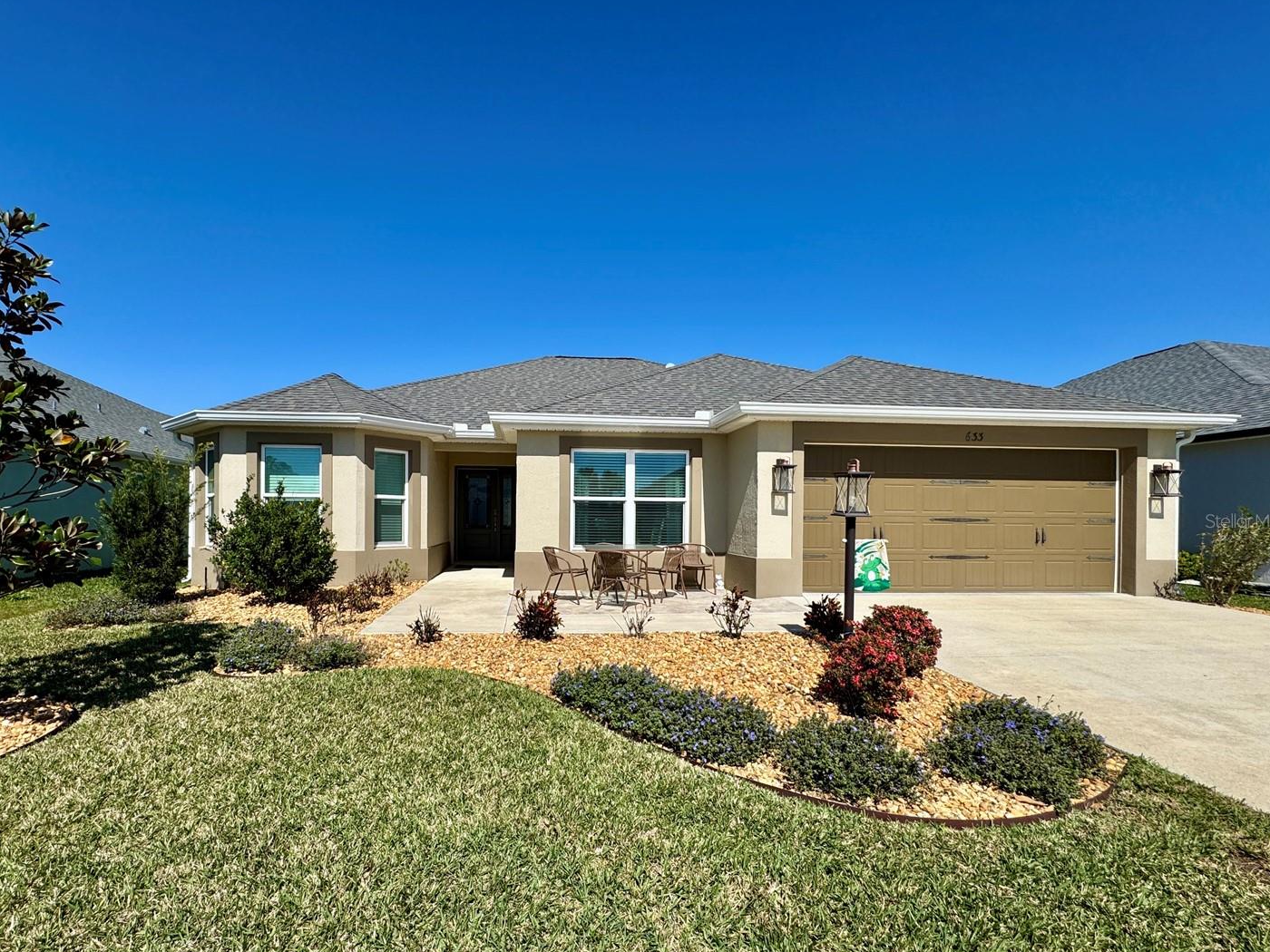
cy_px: 520
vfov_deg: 77.9
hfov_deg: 94.1
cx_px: 565
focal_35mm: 16
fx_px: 587
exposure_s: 1/2874
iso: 50
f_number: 2.2
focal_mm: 2.22
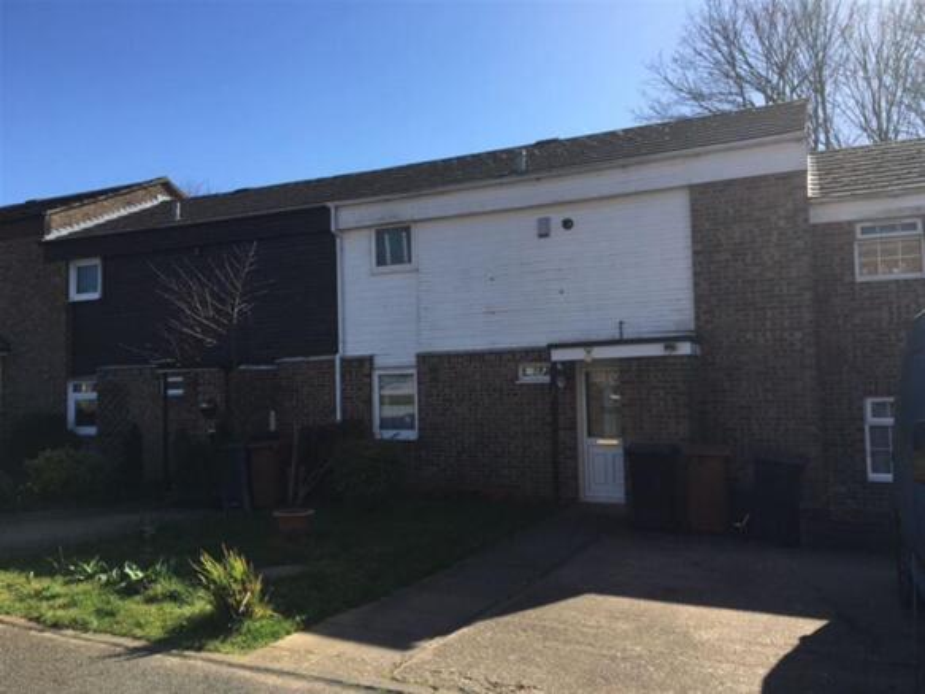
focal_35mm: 29
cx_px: 462
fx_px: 775
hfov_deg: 61.7
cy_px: 347
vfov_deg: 48.2
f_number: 2.2
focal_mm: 4.15
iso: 25
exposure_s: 1/1282
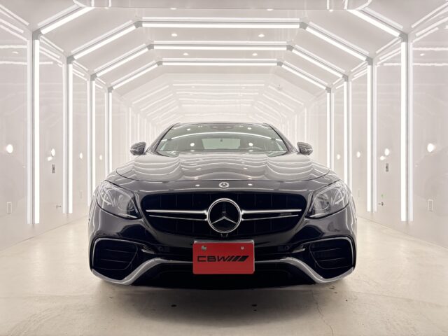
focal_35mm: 26
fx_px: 336
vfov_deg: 53.1
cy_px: 168
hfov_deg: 67.3
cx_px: 224
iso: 250
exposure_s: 1/120
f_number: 1.6
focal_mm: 5.96
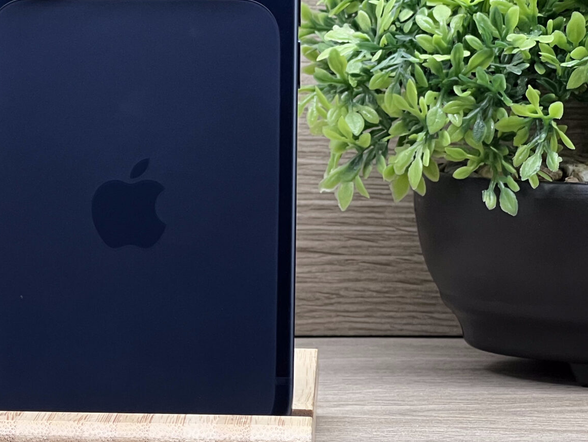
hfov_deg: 11.4
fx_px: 2922
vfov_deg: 8.6
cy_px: 168
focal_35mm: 172
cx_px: 31
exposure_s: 1/100
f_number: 2.8
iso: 125
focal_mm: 9
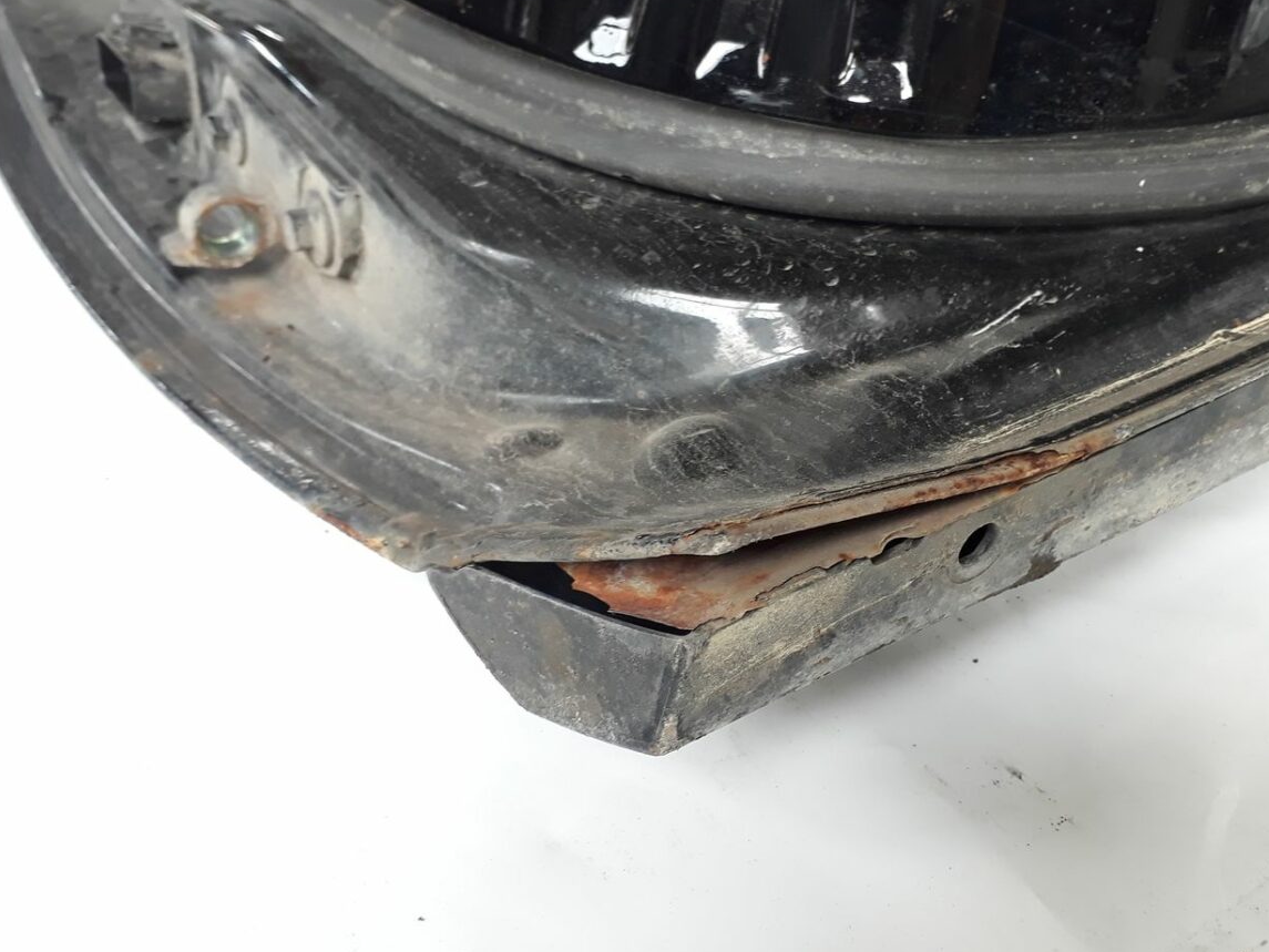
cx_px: 709
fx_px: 1210
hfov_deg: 55.2
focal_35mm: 33
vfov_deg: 43.0
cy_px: 465
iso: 64
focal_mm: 3.6
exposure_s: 1/33
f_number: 1.9
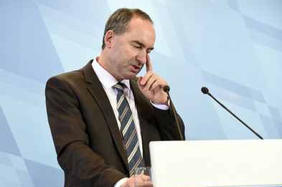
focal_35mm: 109
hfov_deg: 18.8
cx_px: 127
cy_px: 104
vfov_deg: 12.5
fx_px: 853
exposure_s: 1/100
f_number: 5.6
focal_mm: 95
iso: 2500
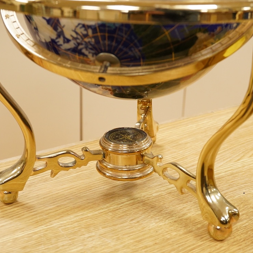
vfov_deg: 29.6
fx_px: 480
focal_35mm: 58
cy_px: 126
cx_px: 127
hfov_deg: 29.6
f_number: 8
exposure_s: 1/160
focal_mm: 30
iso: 2500
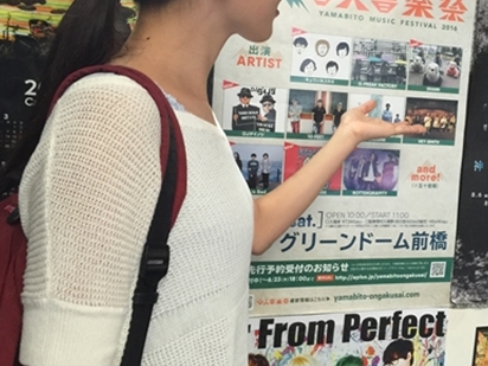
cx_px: 367
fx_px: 634
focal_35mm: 45
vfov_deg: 32.0
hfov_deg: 40.8
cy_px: 129
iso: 100
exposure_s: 1/10
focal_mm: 4.15
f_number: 2.2
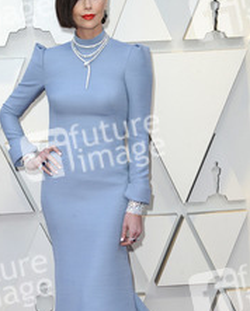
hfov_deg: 15.7
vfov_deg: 19.5
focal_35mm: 98
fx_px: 905
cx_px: 134
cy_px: 219
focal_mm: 58
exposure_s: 1/250
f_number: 8
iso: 800
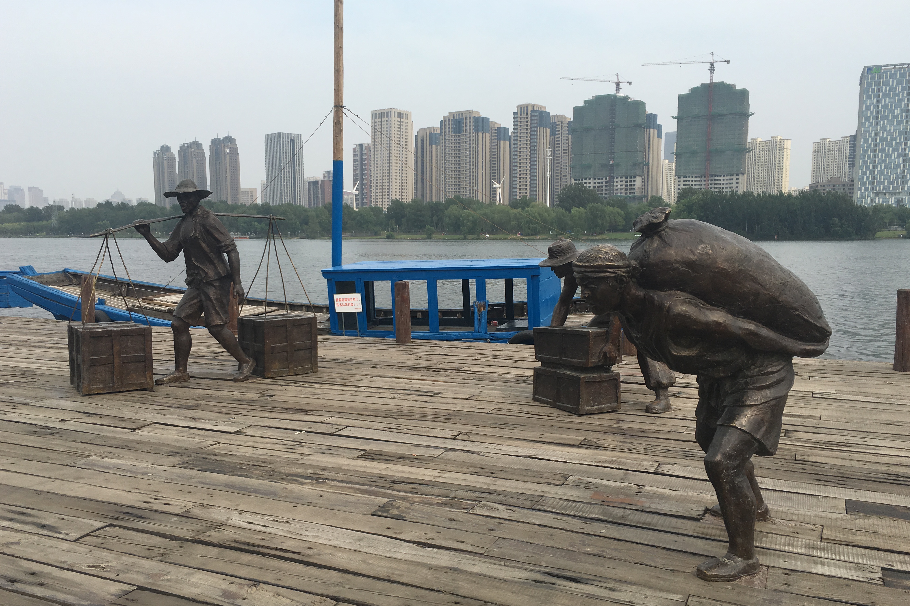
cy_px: 329
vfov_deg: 42.3
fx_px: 784
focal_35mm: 31
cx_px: 447
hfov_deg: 60.3
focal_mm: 4.15
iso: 25
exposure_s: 1/1603
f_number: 2.2
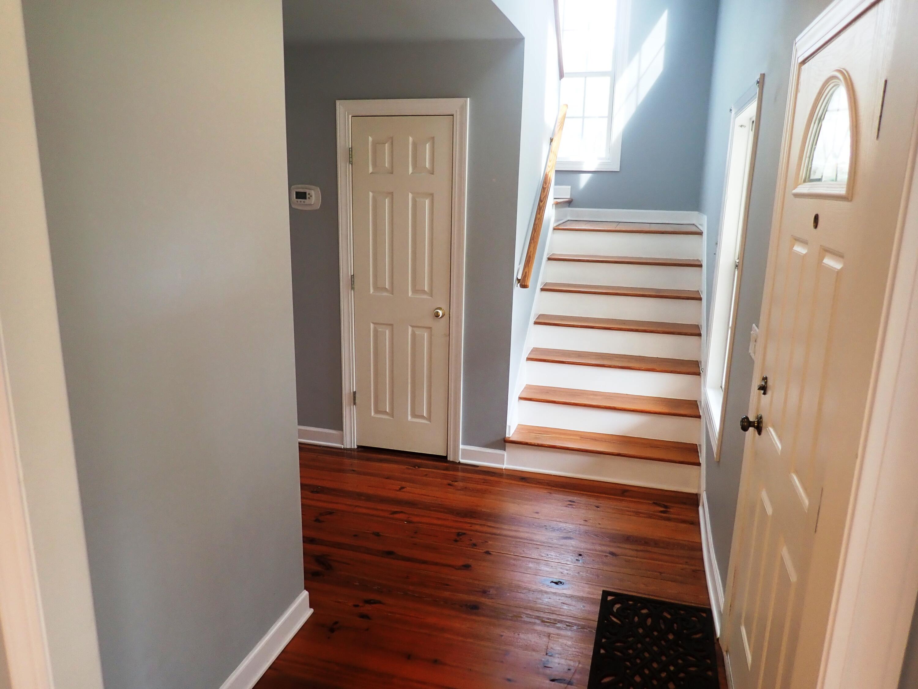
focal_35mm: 25
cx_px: 459
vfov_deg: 54.9
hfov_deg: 69.4
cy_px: 344
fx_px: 663
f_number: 2
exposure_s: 1/60
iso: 160
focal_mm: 4.5
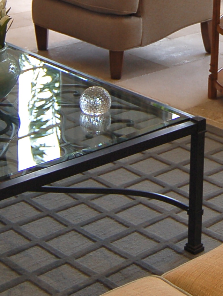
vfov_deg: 19.4
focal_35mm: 94
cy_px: -74
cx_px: 212
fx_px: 807
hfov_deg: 15.5
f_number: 4
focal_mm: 20
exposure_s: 1/60
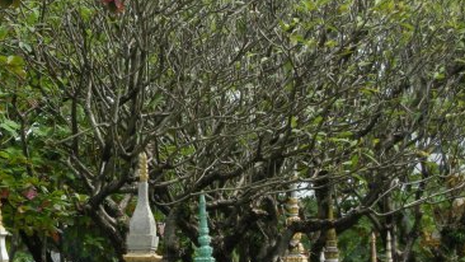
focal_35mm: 223
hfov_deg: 9.6
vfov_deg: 5.4
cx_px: 74
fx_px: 2750
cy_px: 176
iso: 64
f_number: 5.6
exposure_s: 1/187
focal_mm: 24.5
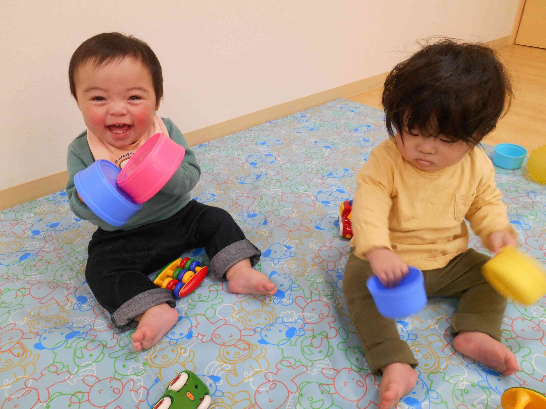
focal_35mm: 26
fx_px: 410
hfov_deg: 67.3
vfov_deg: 53.1
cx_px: 273
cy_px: 204
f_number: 3.4
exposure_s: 1/30
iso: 220
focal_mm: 4.7
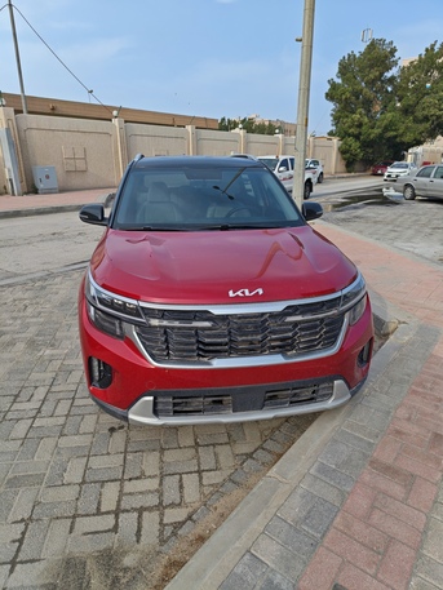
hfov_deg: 58.9
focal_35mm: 23
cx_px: 222
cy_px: 295
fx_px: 392
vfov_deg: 73.9
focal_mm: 5.4
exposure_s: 1/1700
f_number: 1.6
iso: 50
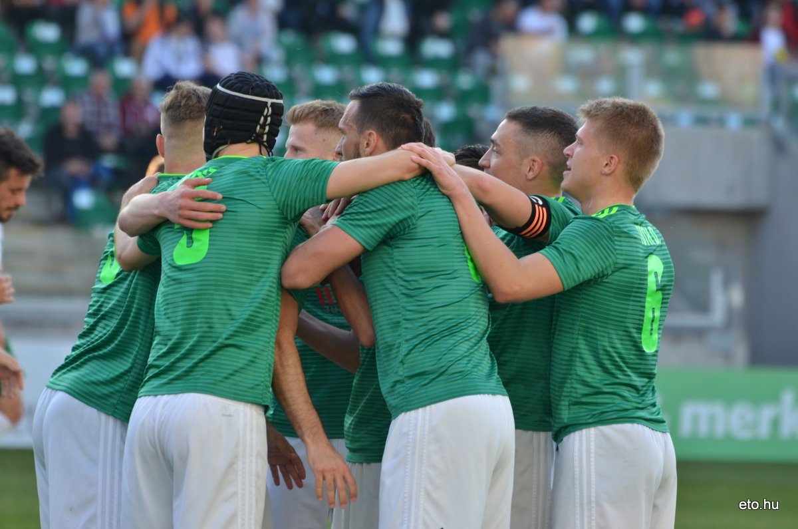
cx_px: 399
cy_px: 264
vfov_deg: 3.4
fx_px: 8960
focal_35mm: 405
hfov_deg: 5.1
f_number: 5.6
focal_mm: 270
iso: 320
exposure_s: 1/400
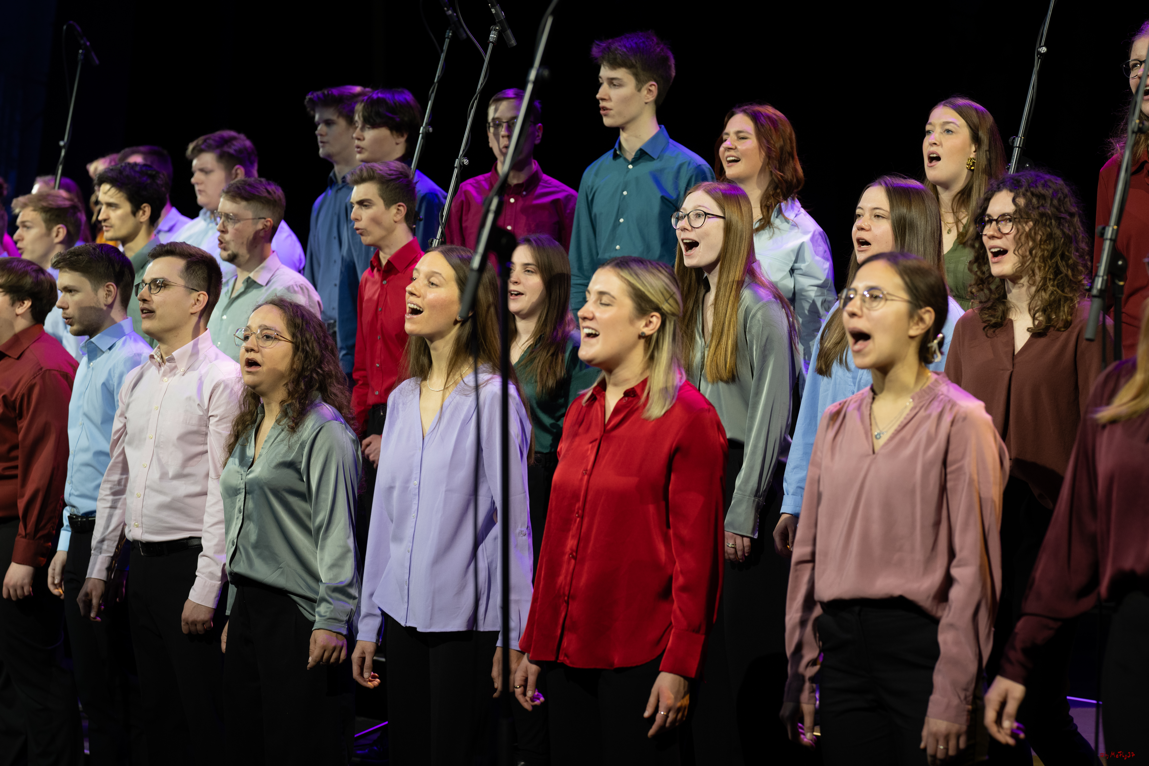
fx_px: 2713
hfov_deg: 23.9
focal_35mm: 85
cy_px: 383
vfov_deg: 16.1
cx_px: 574
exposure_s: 1/160
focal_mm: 85
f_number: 3.5
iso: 800
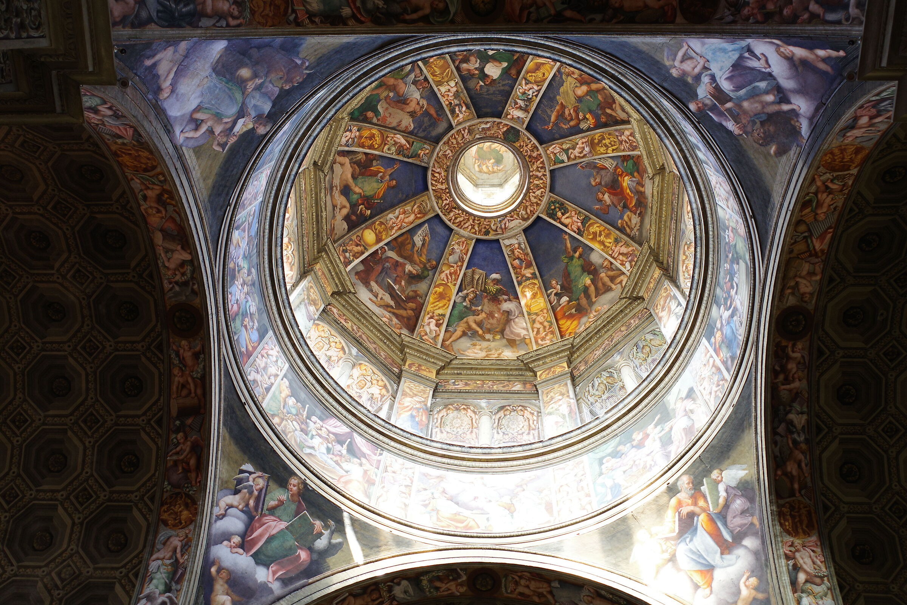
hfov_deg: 54.4
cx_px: 454
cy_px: 302
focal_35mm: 35
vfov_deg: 37.9
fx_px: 882
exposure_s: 1/13
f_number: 2.8
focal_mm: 18.3
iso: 200
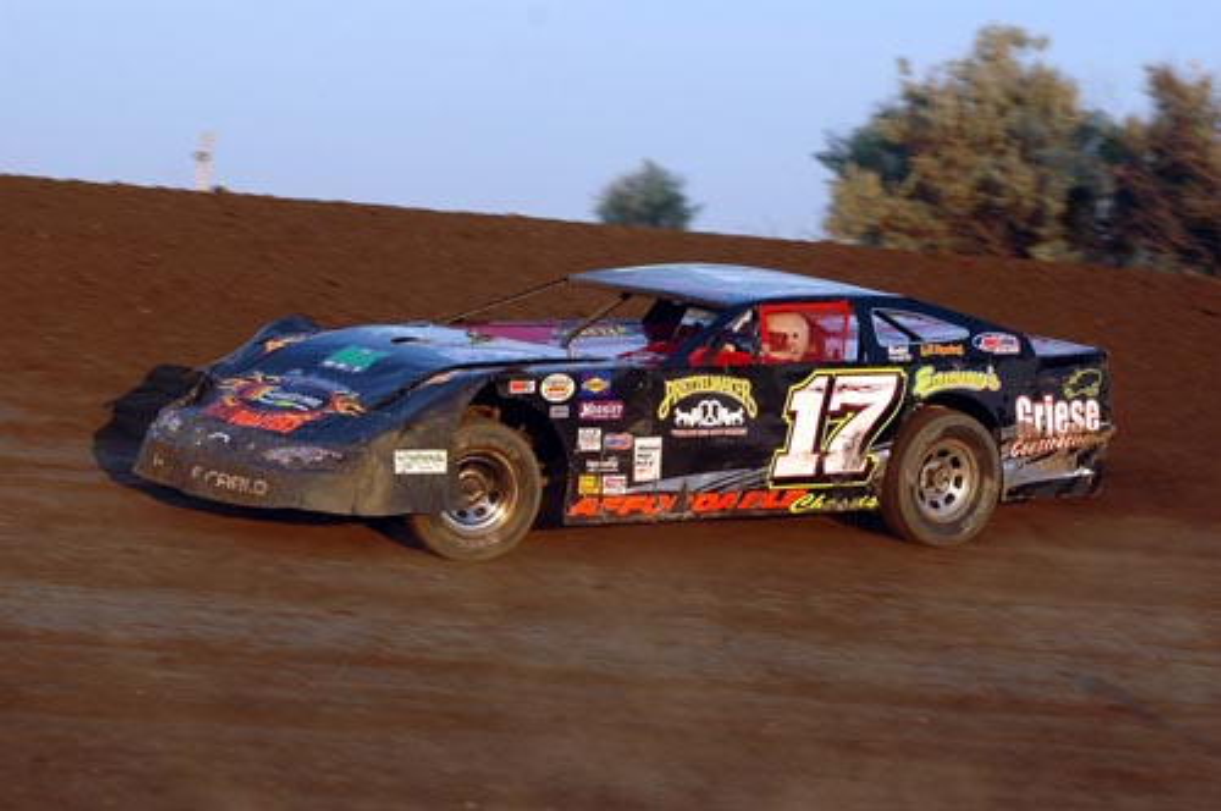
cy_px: 406
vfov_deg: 9.1
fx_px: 5081
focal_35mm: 150
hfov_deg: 13.7
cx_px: 610
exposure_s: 1/500
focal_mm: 100
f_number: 4.5
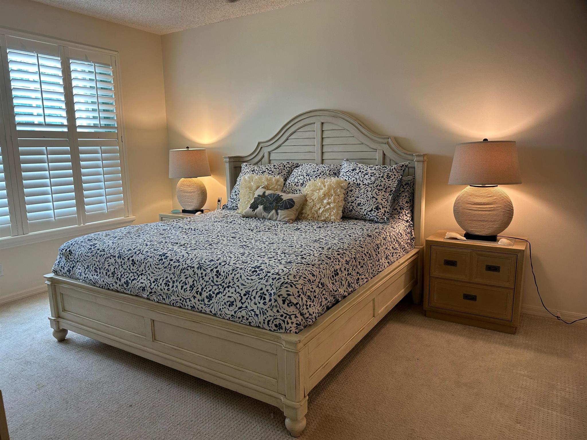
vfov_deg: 56.8
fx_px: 407
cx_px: 294
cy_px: 220
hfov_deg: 71.6
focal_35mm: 24
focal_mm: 6.86
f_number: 1.78
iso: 125
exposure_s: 1/60
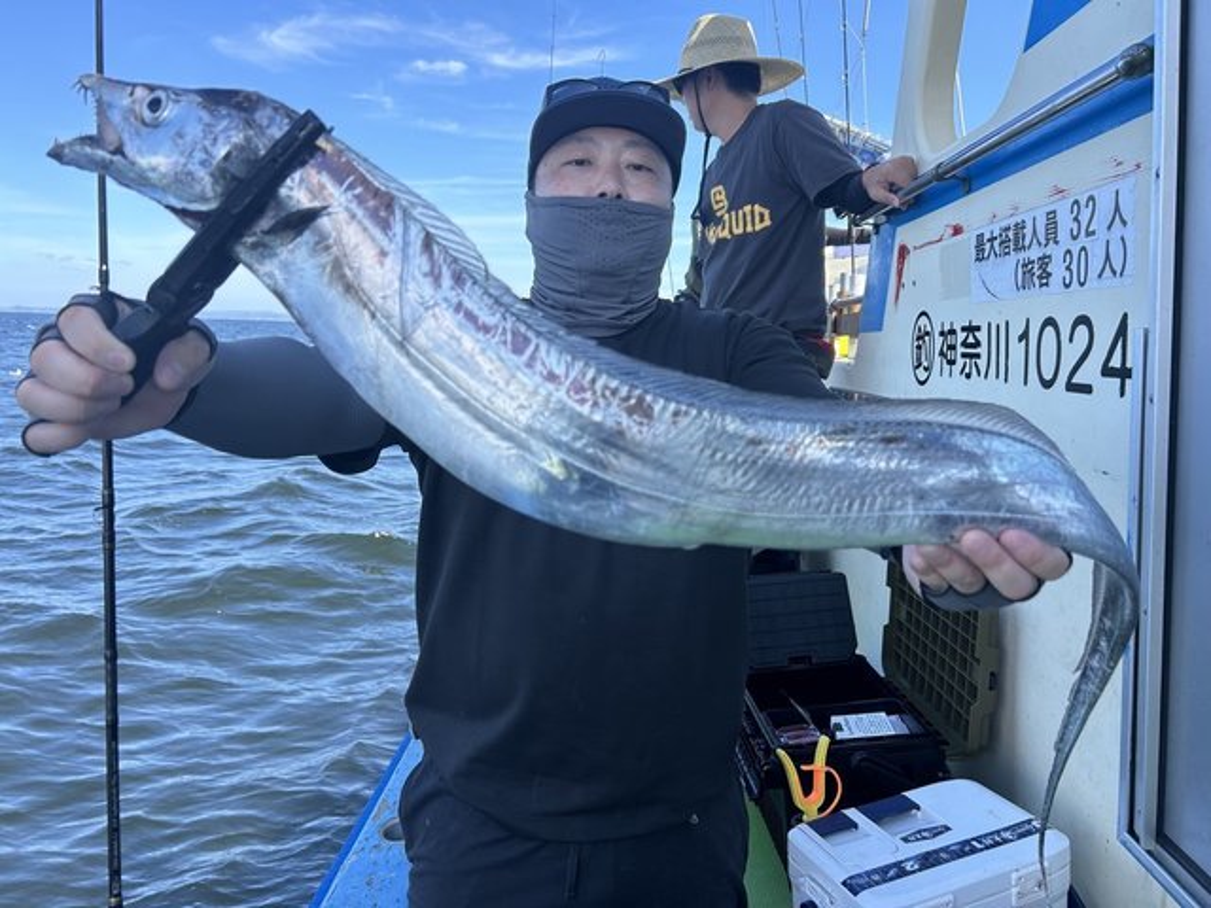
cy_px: 454
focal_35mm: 26
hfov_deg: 67.3
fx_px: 910
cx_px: 606
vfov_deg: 53.1
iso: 50
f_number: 1.5
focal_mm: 5.7
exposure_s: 1/924
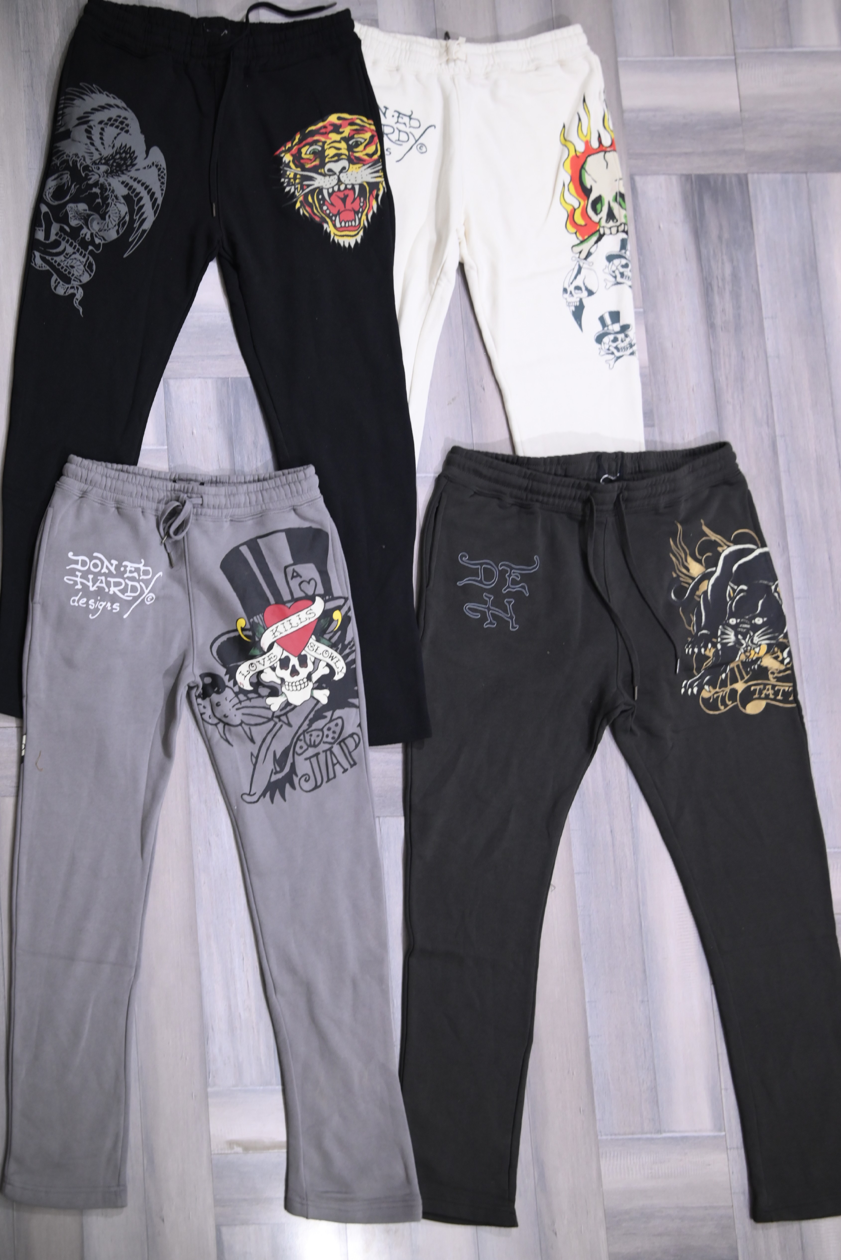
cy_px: 630
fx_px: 1225
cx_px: 420
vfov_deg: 54.4
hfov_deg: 37.9
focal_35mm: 35
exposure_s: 1/100
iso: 1000
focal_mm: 35
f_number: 2.5
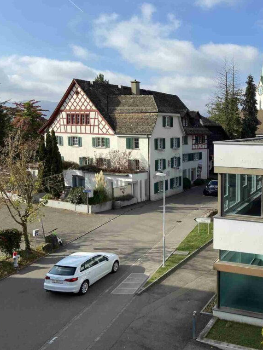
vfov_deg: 52.6
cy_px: 175
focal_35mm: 35
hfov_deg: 38.3
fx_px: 354
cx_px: 231
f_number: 1.8
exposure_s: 1/2625
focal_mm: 4.25
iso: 32
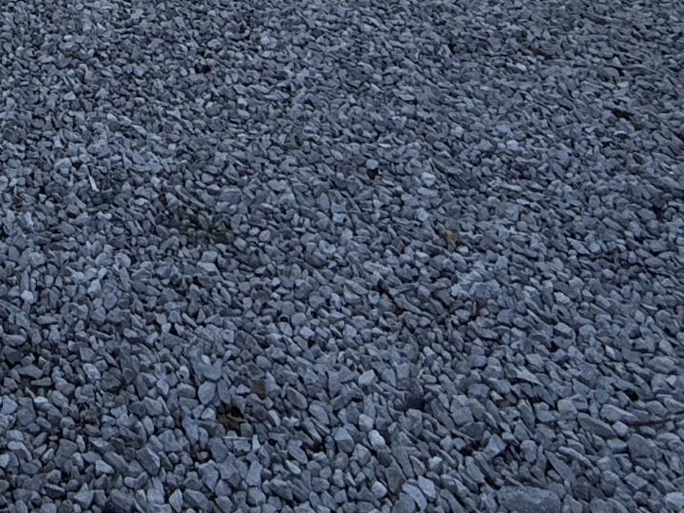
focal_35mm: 58
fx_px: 1146
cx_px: -137
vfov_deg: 18.0
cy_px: -493
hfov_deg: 28.8
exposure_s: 1/841
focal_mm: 2.22
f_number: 2.2
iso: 50
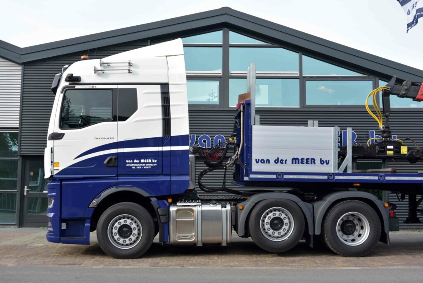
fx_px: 529
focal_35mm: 45
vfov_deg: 29.9
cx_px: 212
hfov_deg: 43.6
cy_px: 142
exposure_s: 1/250
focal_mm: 45
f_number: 8
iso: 320
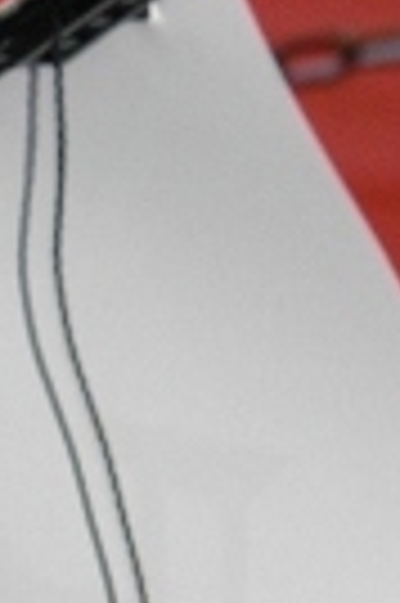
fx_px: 6714
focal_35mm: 402
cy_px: 1040
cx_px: -591
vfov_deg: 5.1
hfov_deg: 3.4
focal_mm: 35
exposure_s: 1/10
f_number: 5.6
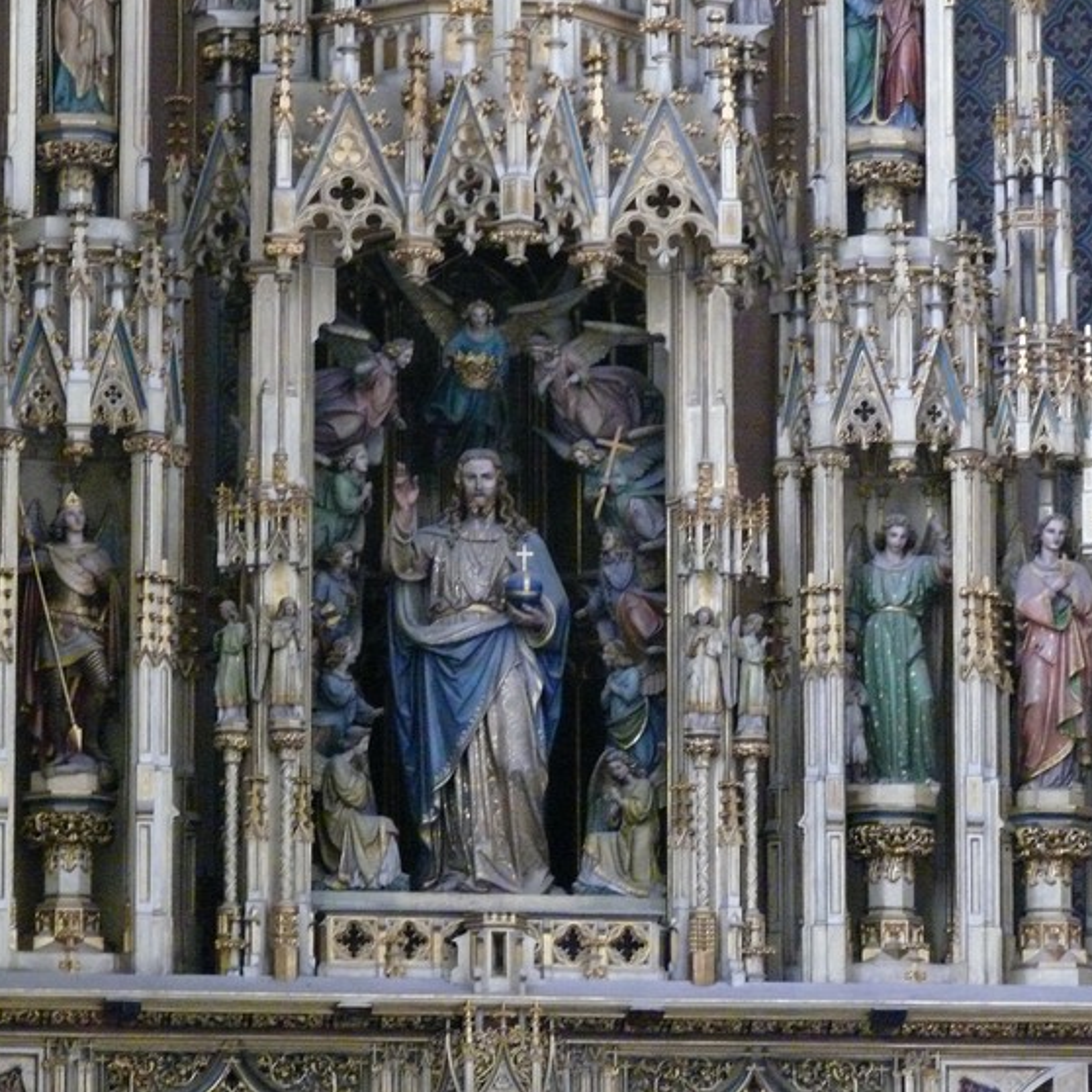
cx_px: 491
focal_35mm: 189
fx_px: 6745
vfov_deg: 9.3
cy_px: 548
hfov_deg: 9.3
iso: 800
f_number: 3.6
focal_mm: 33.6
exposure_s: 1/10
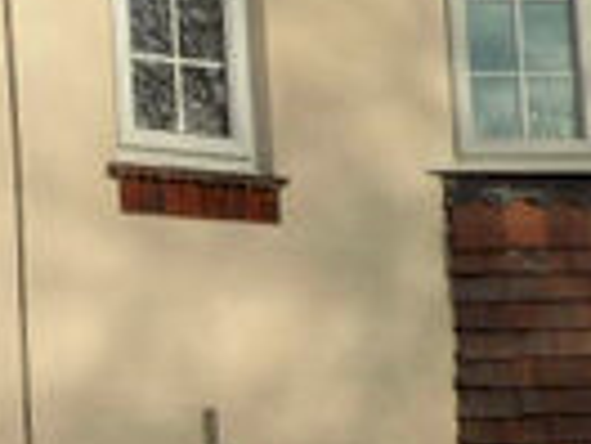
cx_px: 49
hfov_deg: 15.9
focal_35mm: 122
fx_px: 2083
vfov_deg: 11.9
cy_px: 536
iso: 80
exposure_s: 1/1250
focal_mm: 4
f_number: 3.1
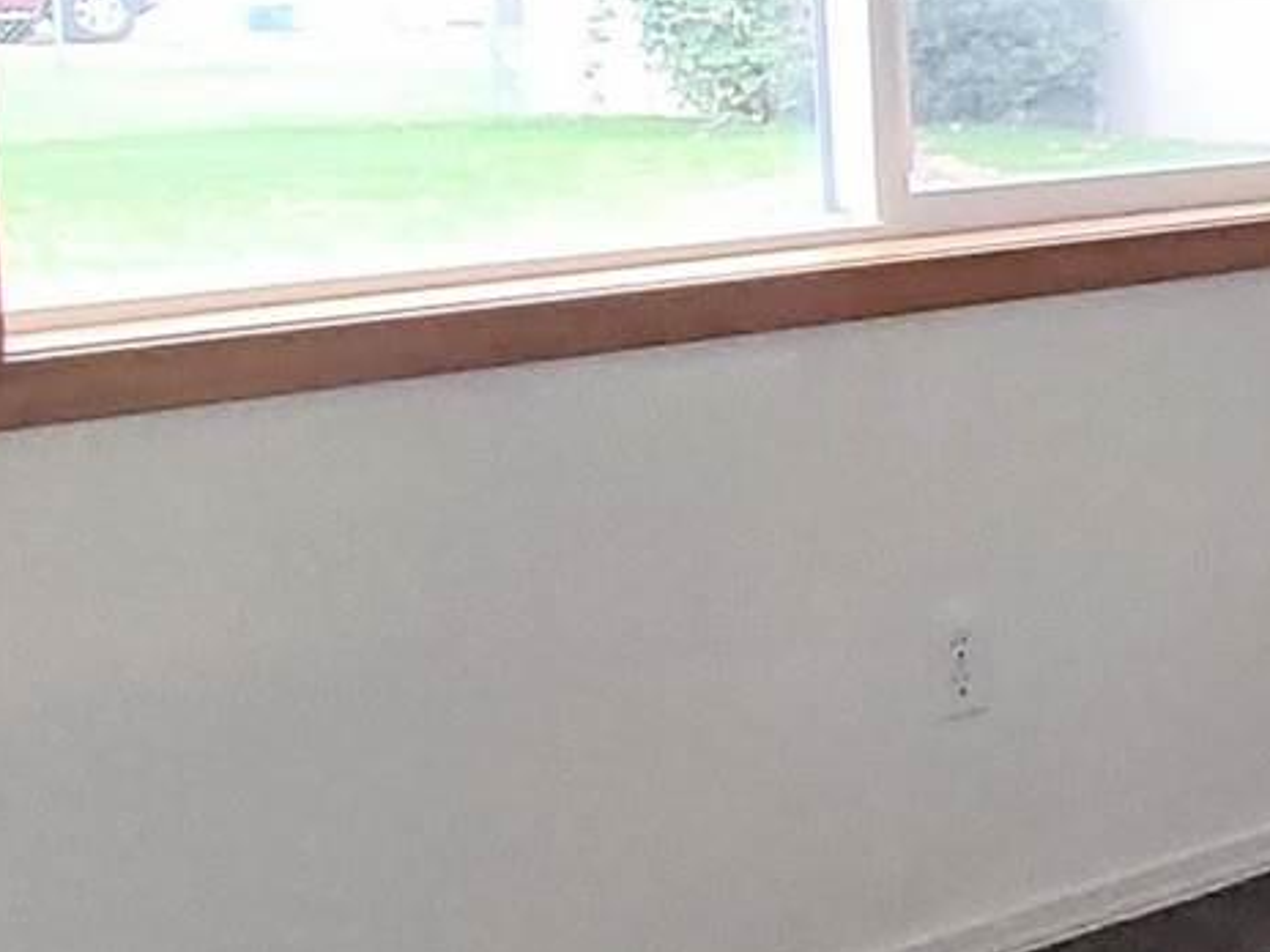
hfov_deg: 14.4
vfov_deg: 17.0
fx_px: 3155
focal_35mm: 86
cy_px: 200
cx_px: 3096
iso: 160
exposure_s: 1/60
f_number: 2.2
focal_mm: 2.2
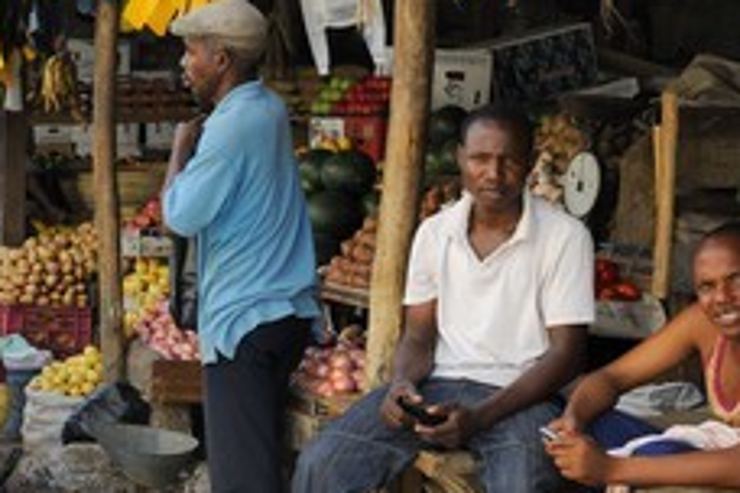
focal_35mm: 92
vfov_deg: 14.8
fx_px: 1891
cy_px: 363
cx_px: 240
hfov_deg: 22.0
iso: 400
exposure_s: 1/80
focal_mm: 50
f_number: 10
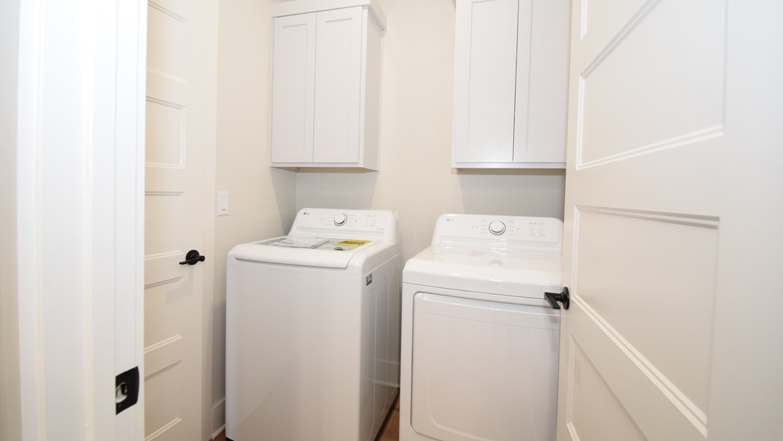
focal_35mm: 16
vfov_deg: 66.7
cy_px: 184
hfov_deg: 99.4
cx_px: 385
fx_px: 332
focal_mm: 10
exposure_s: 1/100
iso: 800
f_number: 5
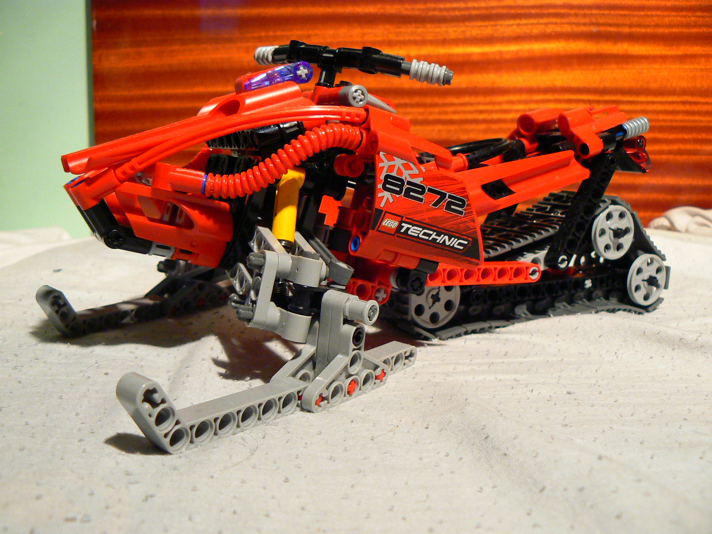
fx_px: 740
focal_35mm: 36
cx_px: 356
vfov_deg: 39.7
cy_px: 267
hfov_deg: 51.4
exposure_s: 1/15
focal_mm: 6
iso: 200
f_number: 2.8
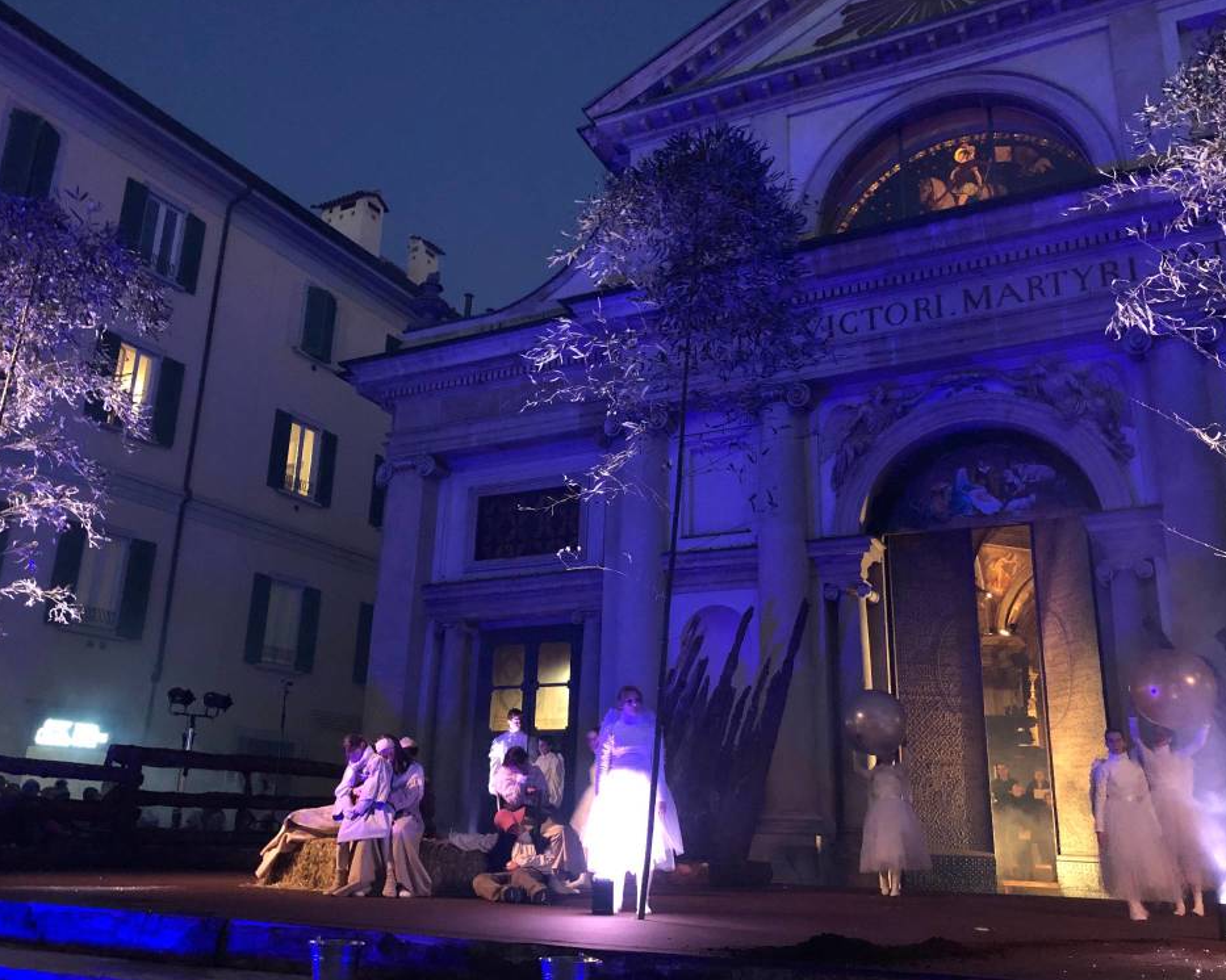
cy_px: 497
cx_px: 625
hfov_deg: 58.8
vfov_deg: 48.5
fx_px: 1088
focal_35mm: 30
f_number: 1.8
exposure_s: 1/5
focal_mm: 3.99
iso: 100
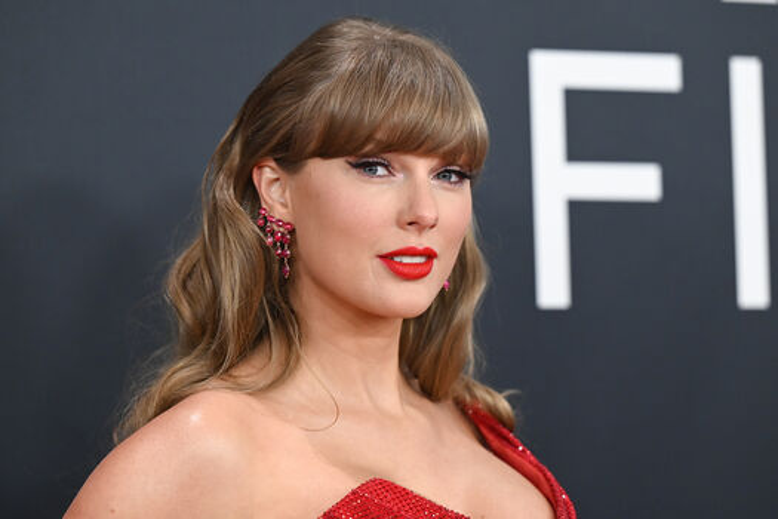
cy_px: 260
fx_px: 2701
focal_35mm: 125
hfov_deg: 16.4
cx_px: 389
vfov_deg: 11.0
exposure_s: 1/1250
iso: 2500
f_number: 3.2
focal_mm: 125
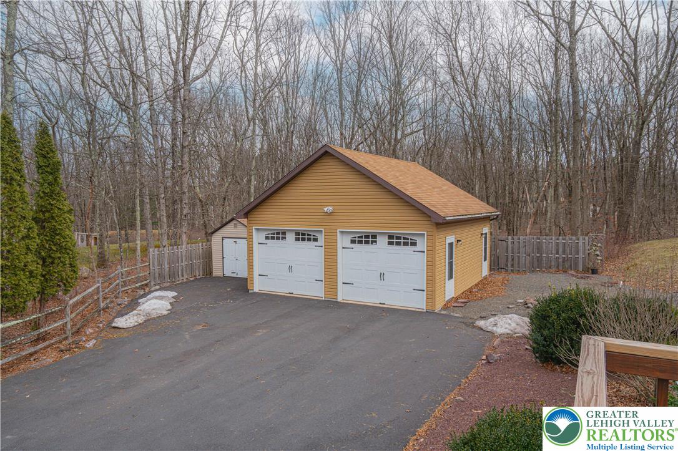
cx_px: 339
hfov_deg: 73.8
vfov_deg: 53.1
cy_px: 226
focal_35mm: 24
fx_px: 452
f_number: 9
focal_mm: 24
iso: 320
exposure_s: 1/1000
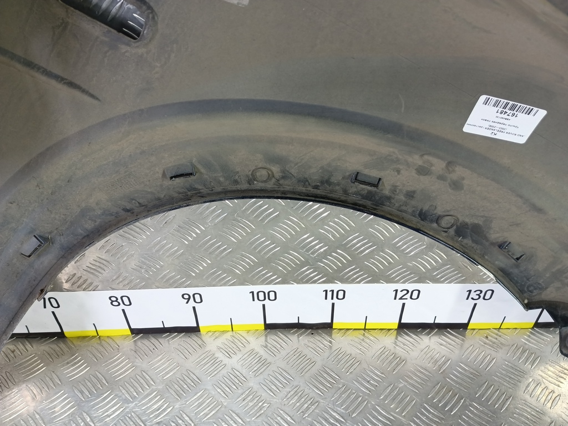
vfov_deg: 58.9
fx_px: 377
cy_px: 213
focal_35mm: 23
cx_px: 284
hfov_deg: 73.9
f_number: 1.6
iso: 182
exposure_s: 1/33.3
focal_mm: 4.11
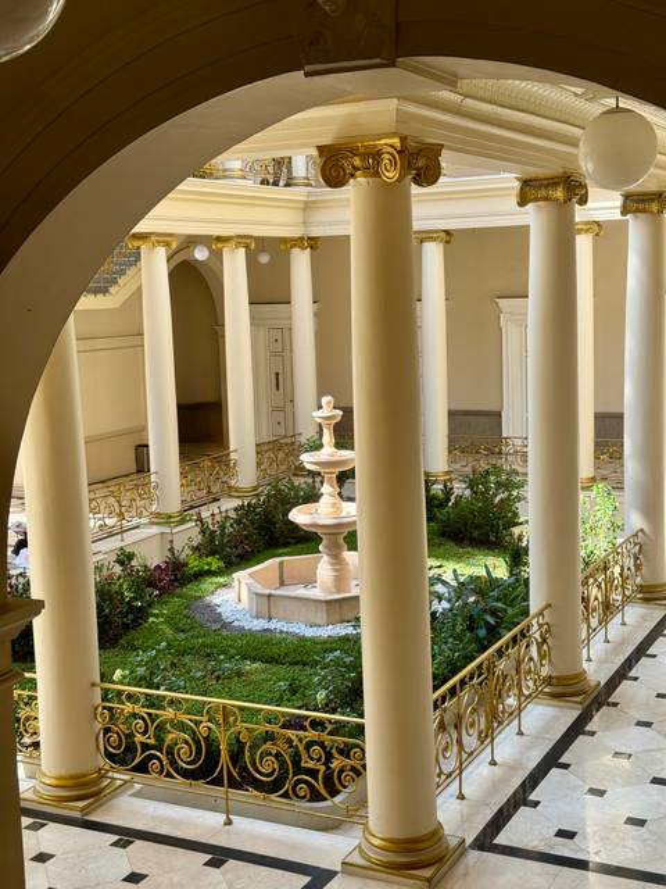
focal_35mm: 48
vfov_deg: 39.7
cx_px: 333
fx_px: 1231
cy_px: 444
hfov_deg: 30.3
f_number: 1.78
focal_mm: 6.76
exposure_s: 1/664
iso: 64
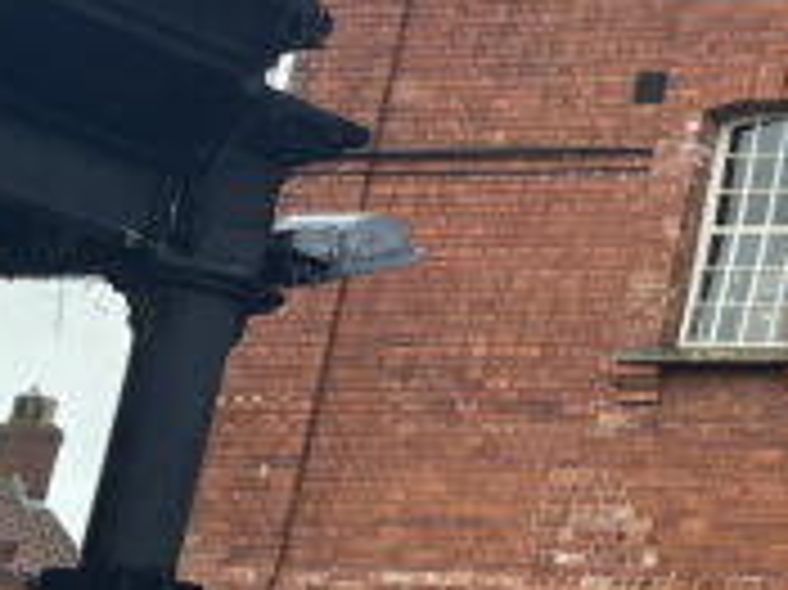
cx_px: 1887
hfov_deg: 11.0
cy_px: -41
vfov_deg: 9.7
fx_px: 3458
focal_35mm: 152
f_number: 1.6
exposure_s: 1/604
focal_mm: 5.96
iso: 50
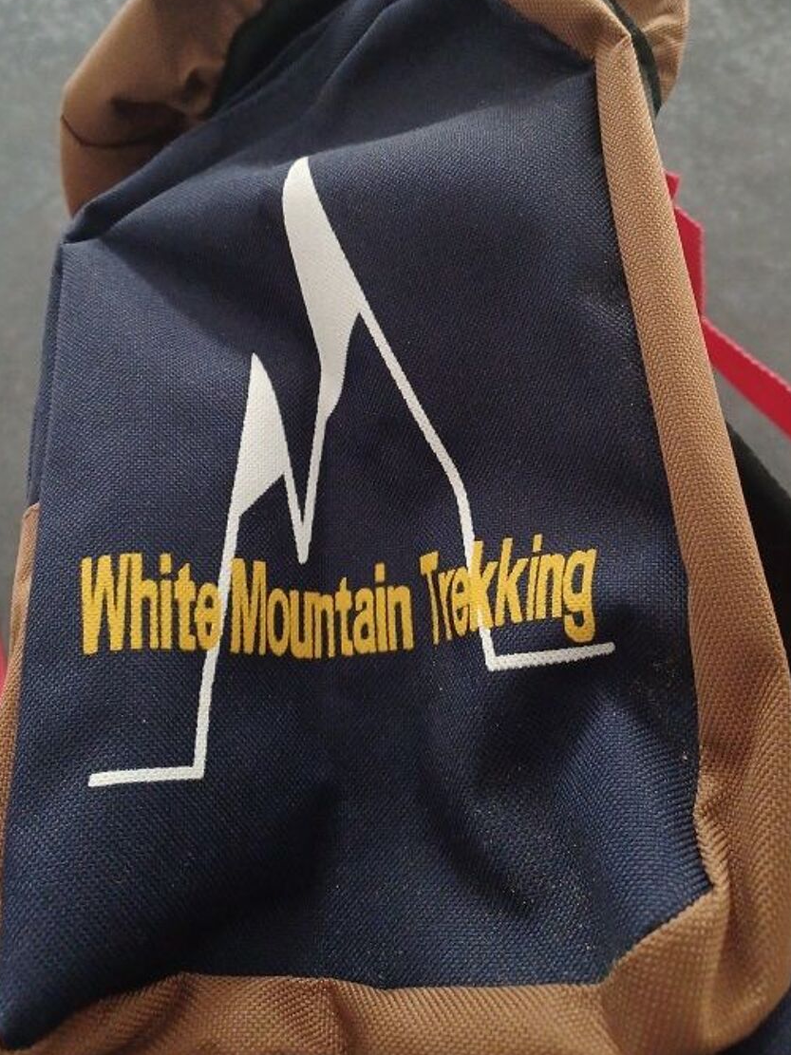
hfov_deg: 46.8
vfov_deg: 59.5
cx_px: 383
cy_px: 429
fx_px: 914
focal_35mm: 30
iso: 2000
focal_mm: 4.6
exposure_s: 1/16.7
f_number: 1.8
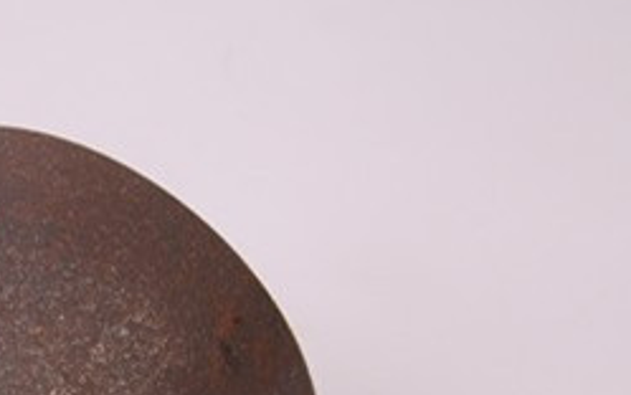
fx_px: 3924
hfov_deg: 9.1
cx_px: -46
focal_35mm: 228
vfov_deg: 5.7
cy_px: 466
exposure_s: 1/125
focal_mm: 62
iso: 250
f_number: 11
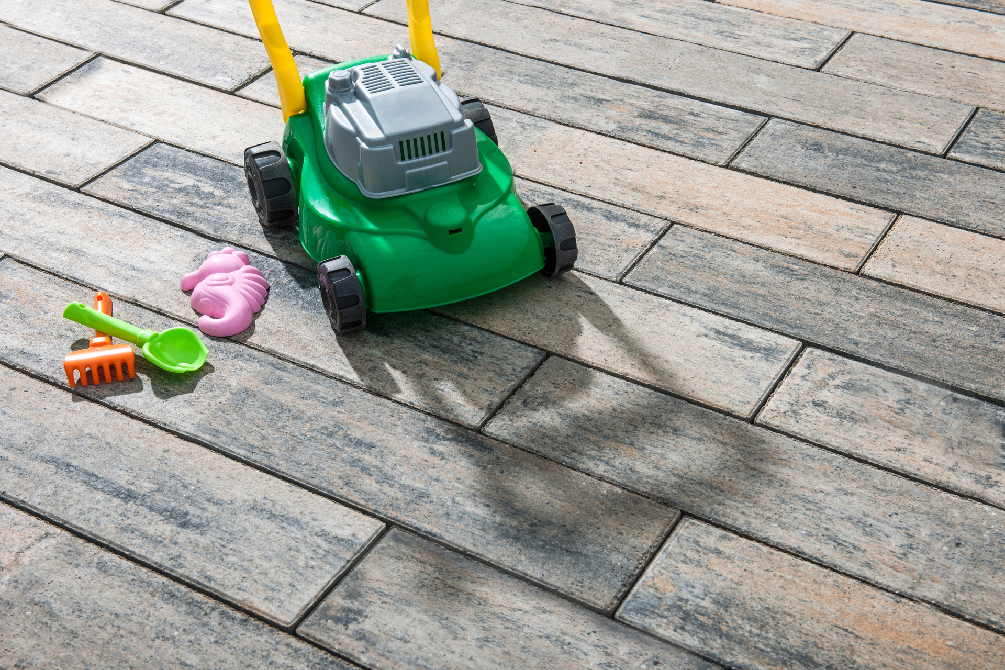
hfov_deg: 38.2
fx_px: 1452
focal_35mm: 52
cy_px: 335
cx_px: 502
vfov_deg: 26.0
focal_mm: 52
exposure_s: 1/250
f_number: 9
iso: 100
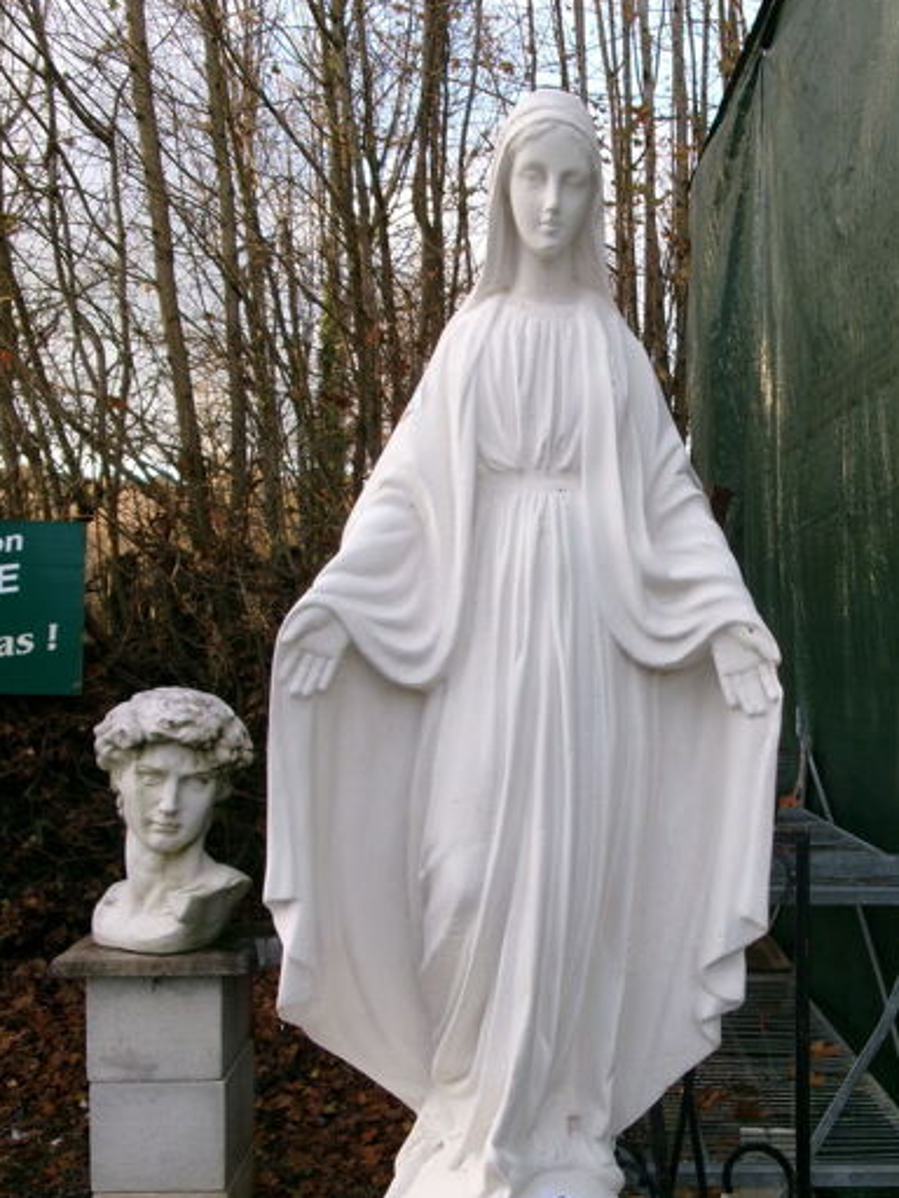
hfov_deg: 40.5
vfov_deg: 52.4
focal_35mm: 35
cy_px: 695
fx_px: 1212
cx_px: 553
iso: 100
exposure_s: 1/100
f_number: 3.9
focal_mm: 5.1
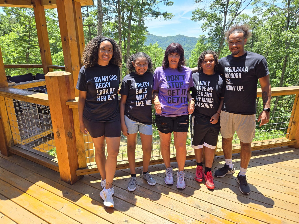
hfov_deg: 73.9
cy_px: 112
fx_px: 199
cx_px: 150
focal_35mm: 23
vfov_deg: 58.9
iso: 25
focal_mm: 5.4
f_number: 1.8
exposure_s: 1/707
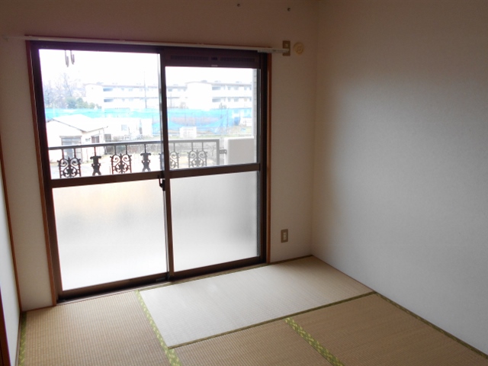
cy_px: 183
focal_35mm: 30
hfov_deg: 60.0
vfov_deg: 46.8
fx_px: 423
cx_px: 244
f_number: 3.4
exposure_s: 1/30
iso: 110
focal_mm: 5.1
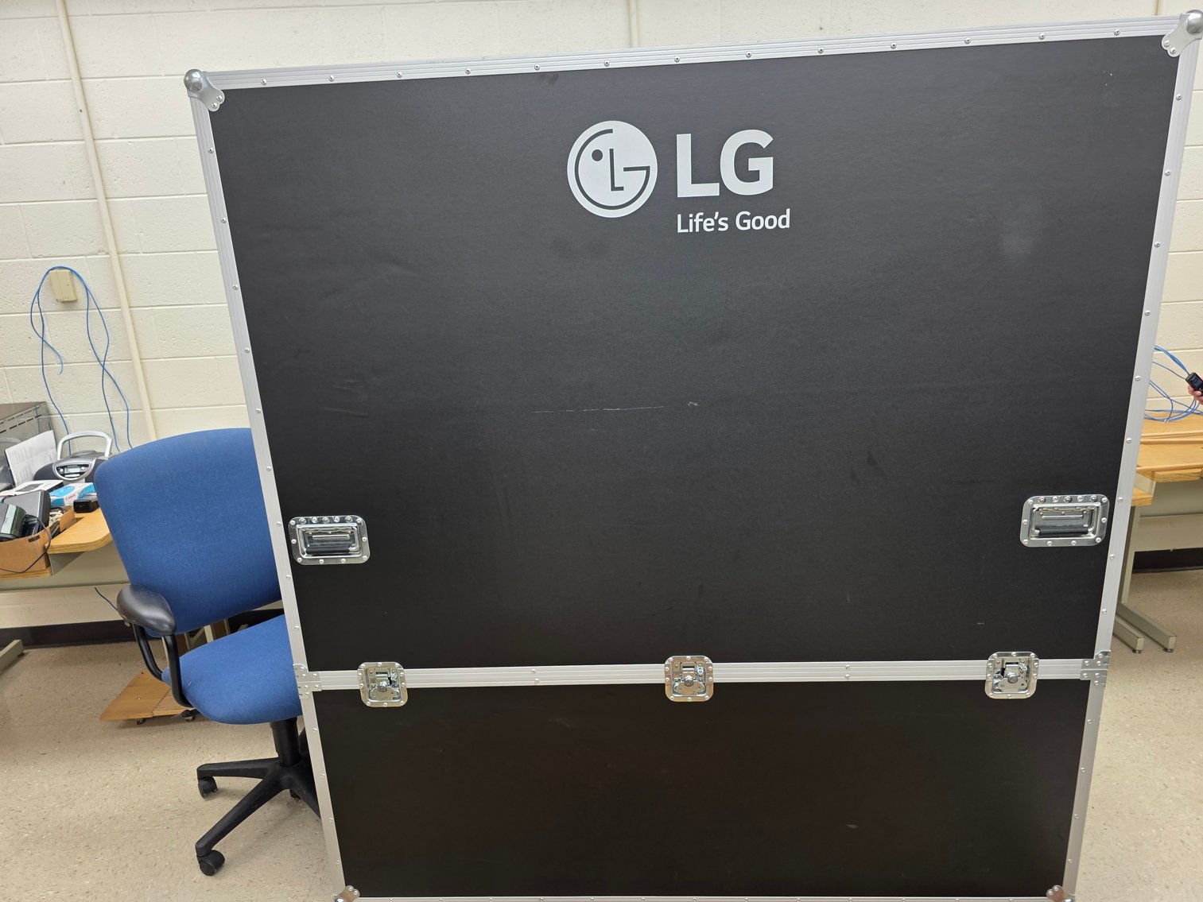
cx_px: 602
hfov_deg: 73.9
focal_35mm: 23
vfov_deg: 58.9
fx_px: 799
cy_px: 451
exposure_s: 1/120
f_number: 1.7
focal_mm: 6.3
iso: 64
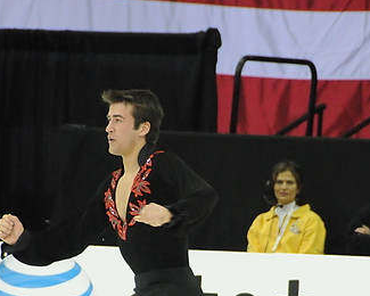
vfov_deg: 2.2
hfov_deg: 2.8
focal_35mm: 692
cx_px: 187
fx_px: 7578
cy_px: 245
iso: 3200
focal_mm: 200
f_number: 5.6
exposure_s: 1/500
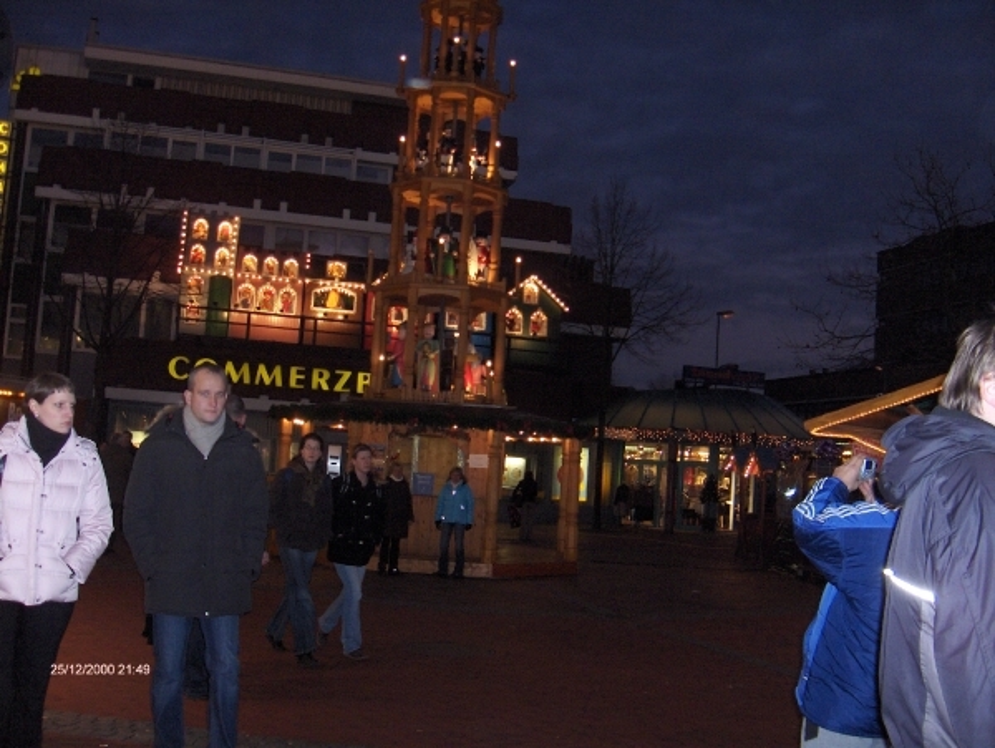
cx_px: 498
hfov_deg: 47.8
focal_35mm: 39
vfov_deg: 36.9
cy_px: 374
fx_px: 1122
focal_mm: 8
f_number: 2.8
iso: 200
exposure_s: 1/60
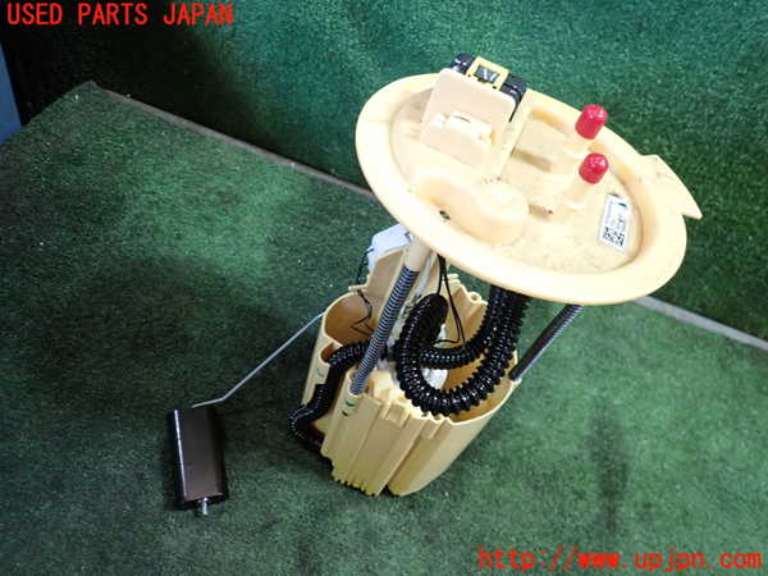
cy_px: 288
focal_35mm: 25
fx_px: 555
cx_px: 384
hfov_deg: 69.4
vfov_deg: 54.9
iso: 200
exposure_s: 1/30
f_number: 2
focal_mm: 4.5
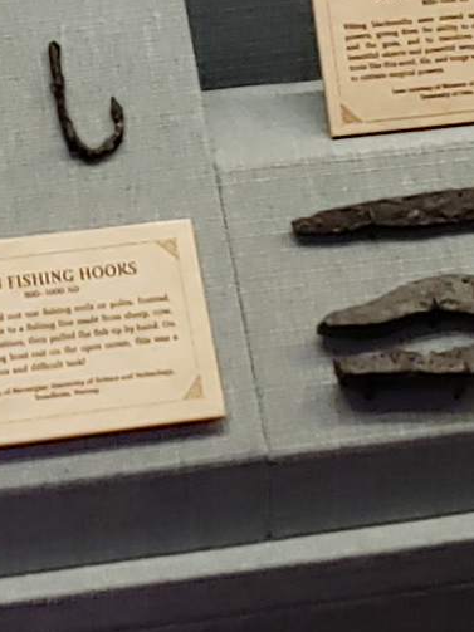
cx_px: 79
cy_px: -808
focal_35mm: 149
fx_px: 2722
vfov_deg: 11.4
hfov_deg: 9.9
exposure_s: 1/16
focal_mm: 4.3
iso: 250
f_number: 1.5
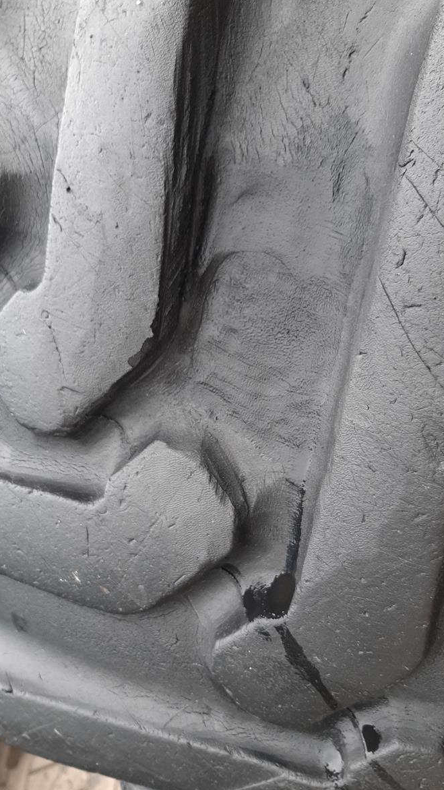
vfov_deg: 66.1
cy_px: 392
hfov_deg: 40.1
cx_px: 248
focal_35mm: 29
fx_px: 607
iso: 64
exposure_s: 1/120
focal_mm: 3.93
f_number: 1.7
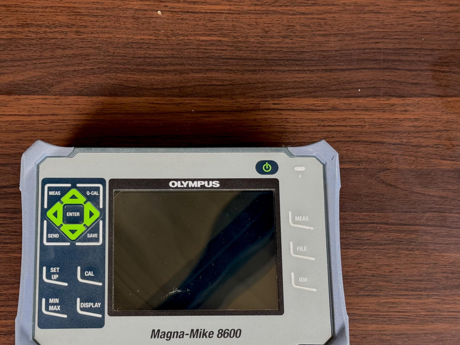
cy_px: 227
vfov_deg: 22.8
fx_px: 850
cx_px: 176
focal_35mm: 64
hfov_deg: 30.2
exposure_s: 1/121
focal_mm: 6.76
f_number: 1.78
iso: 80
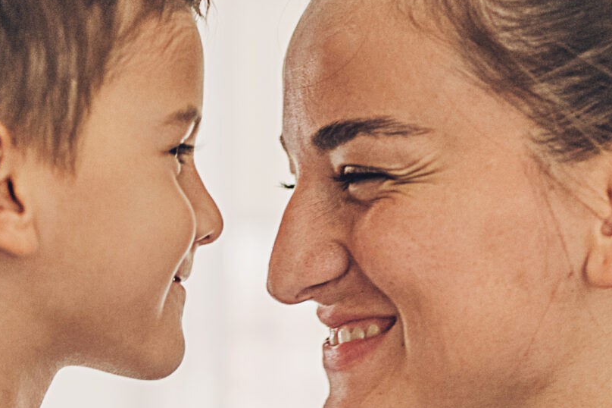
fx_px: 1886
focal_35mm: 111
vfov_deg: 12.1
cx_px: 80
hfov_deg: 18.2
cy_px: 458
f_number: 1.8
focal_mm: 35
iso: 400
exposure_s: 1/160
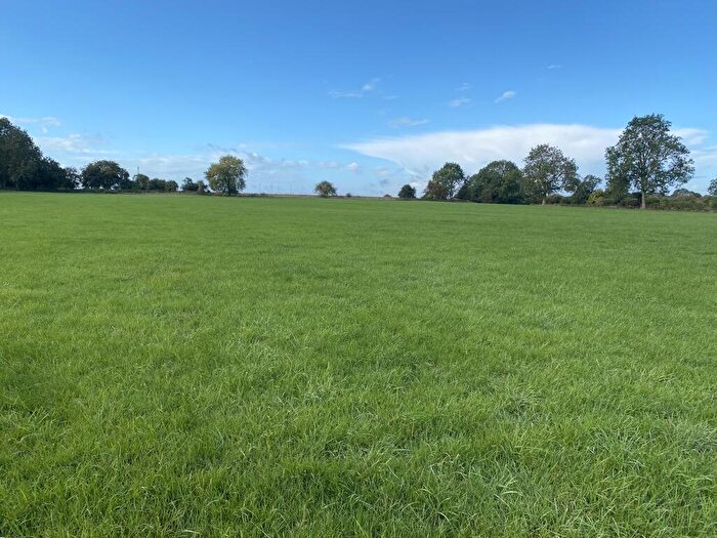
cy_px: 269
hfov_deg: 67.3
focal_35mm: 26
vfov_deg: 53.1
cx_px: 358
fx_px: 539
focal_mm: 4.25
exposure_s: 1/1245
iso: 32
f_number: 1.8
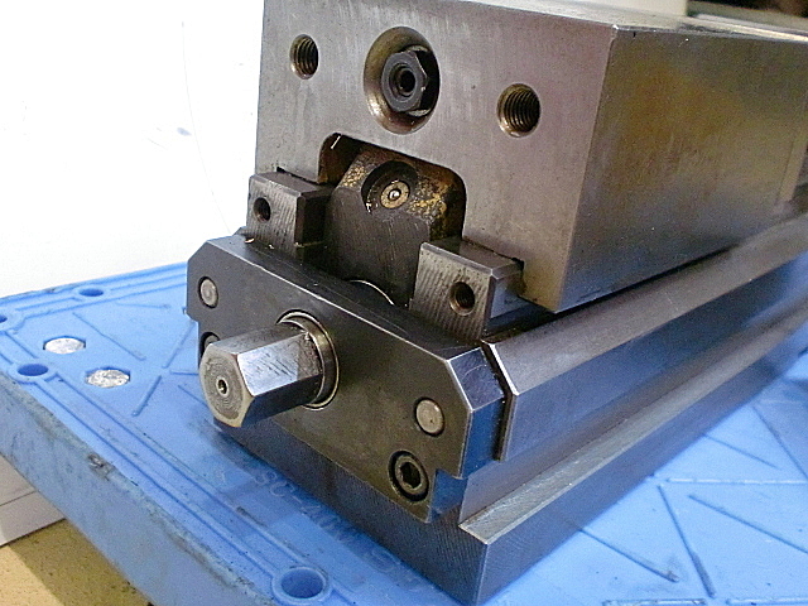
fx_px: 817
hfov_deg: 52.6
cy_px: 303
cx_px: 404
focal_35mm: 35
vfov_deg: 40.7
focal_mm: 6.3
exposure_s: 1/60
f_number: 3.1
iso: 800
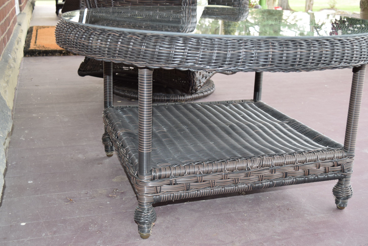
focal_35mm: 46
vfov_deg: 29.0
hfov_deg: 42.3
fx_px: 476
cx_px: 184
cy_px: 123
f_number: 5.6
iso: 800
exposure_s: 1/125
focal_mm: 31
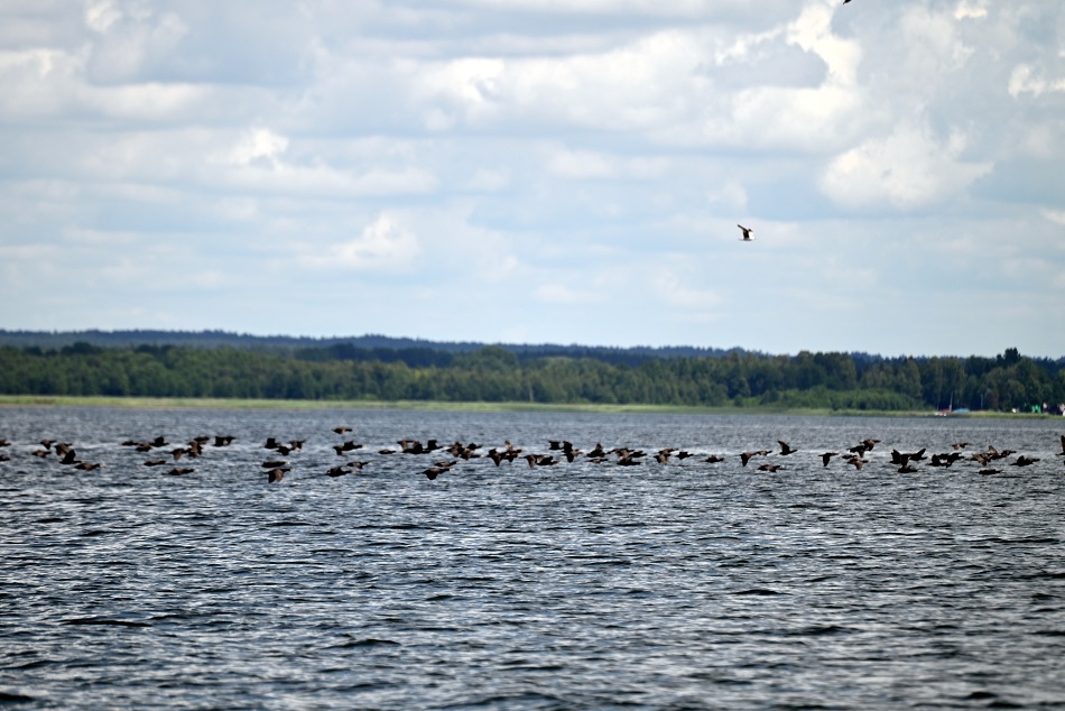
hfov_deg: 6.9
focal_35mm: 300
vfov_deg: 4.6
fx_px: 8877
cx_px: 532
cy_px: 356
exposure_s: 1/1000
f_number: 5.6
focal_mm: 300
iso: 125
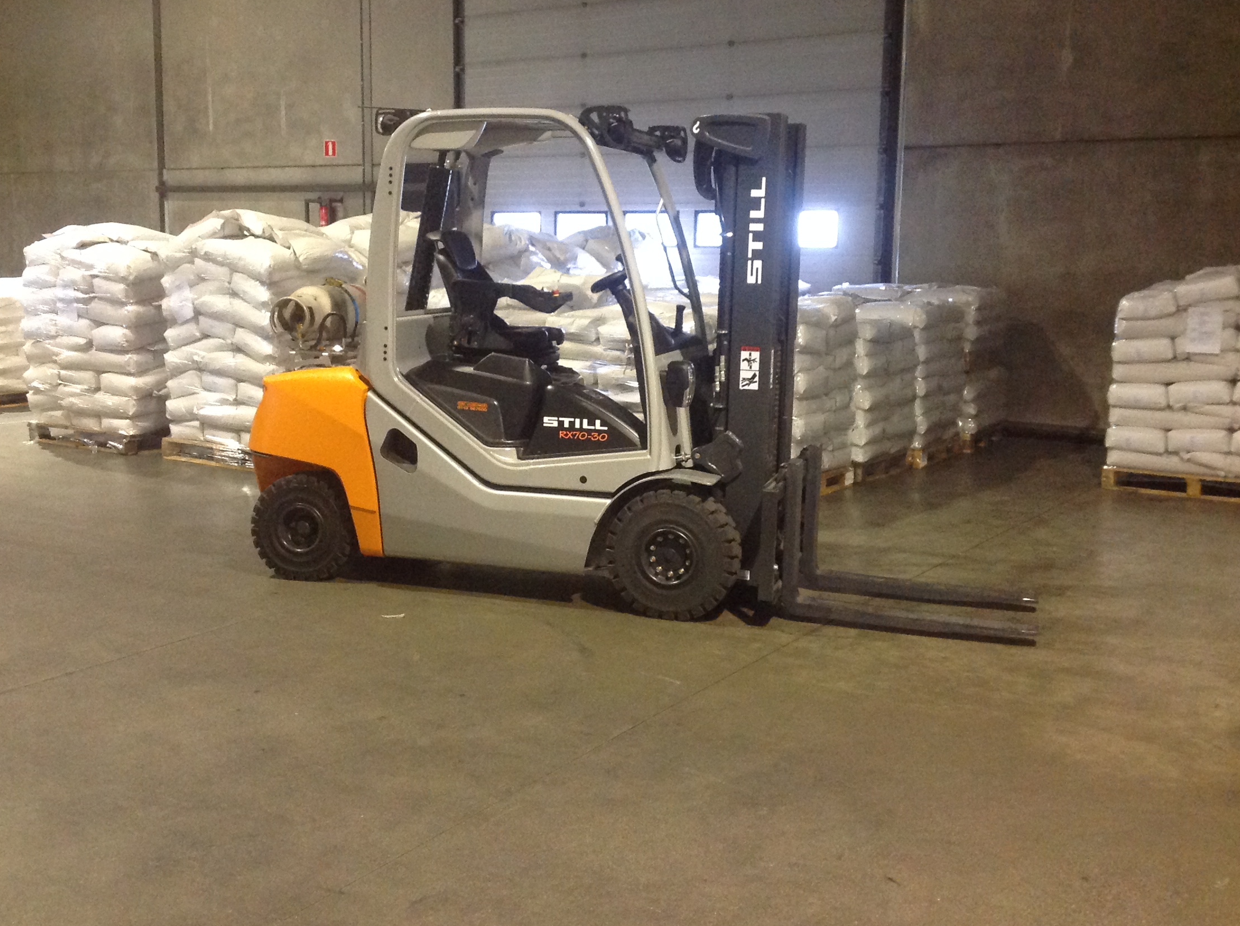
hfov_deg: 45.8
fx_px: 1467
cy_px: 398
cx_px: 596
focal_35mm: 41
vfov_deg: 35.0
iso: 320
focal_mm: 4.28
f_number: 2.4
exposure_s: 1/17
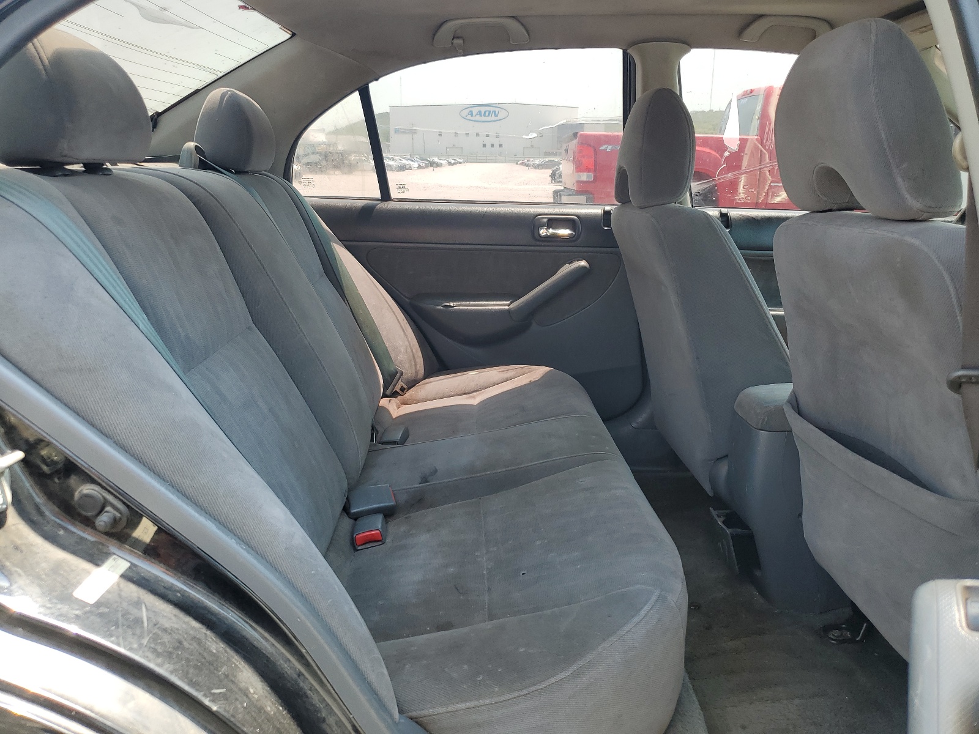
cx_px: 490
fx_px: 735
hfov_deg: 67.3
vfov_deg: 53.1
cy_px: 367
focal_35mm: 26
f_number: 1.5
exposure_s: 1/303
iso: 50
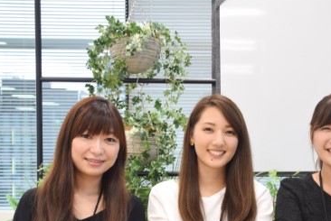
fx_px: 580
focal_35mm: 63
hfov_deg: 31.4
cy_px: 187
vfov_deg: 21.3
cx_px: 241
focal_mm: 24
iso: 250
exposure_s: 1/10
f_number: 5
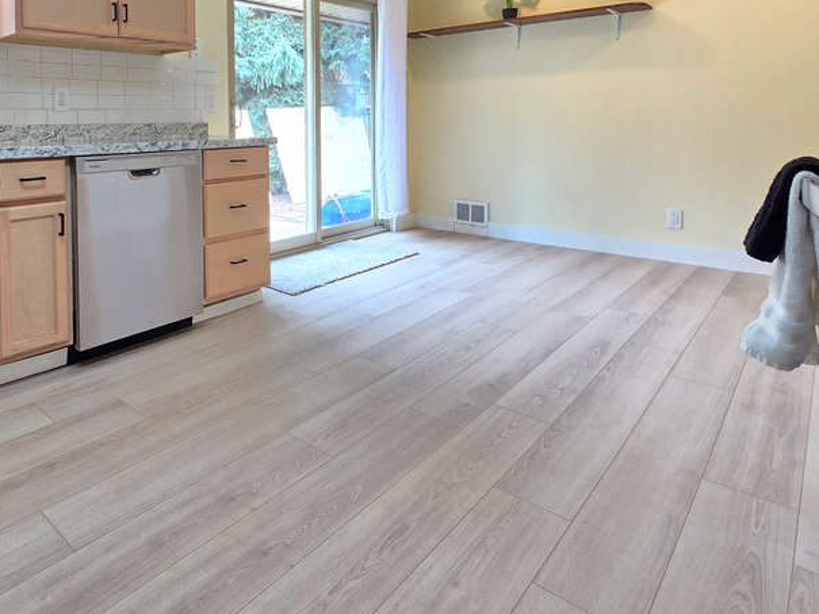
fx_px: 521
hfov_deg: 74.7
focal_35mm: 22
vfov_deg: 57.7
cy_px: 146
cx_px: 295
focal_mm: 2.2
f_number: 2.2
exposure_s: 1/60
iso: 125
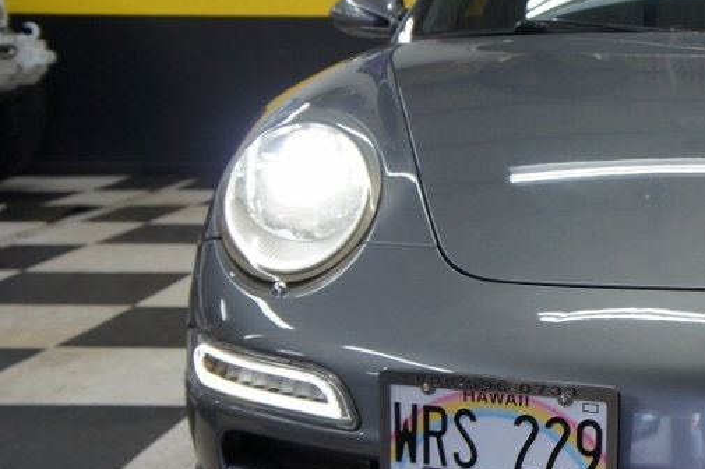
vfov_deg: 18.6
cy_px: 280
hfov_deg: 26.4
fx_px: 1429
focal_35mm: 73
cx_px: 692
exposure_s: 1/125
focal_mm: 24
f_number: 4
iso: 640
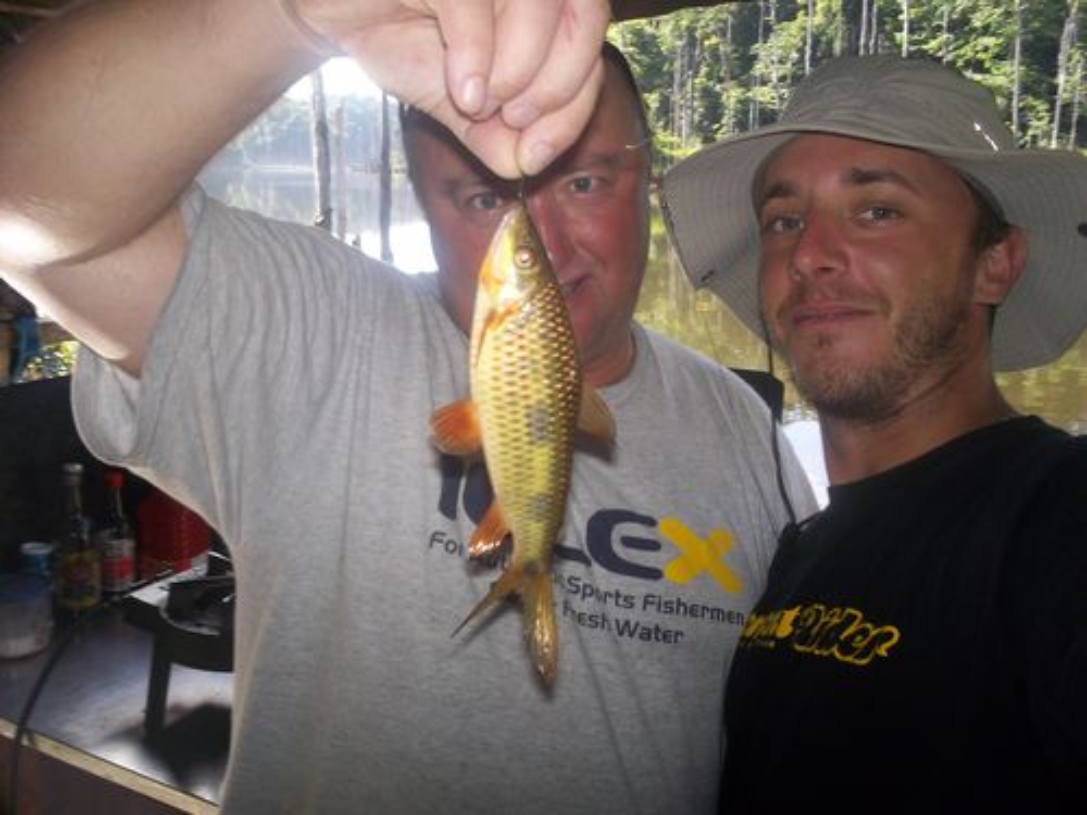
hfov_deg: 49.0
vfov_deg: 37.7
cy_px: 408
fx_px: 1193
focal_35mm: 38
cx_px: 544
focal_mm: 6.3
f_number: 4.5
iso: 80
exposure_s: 1/60
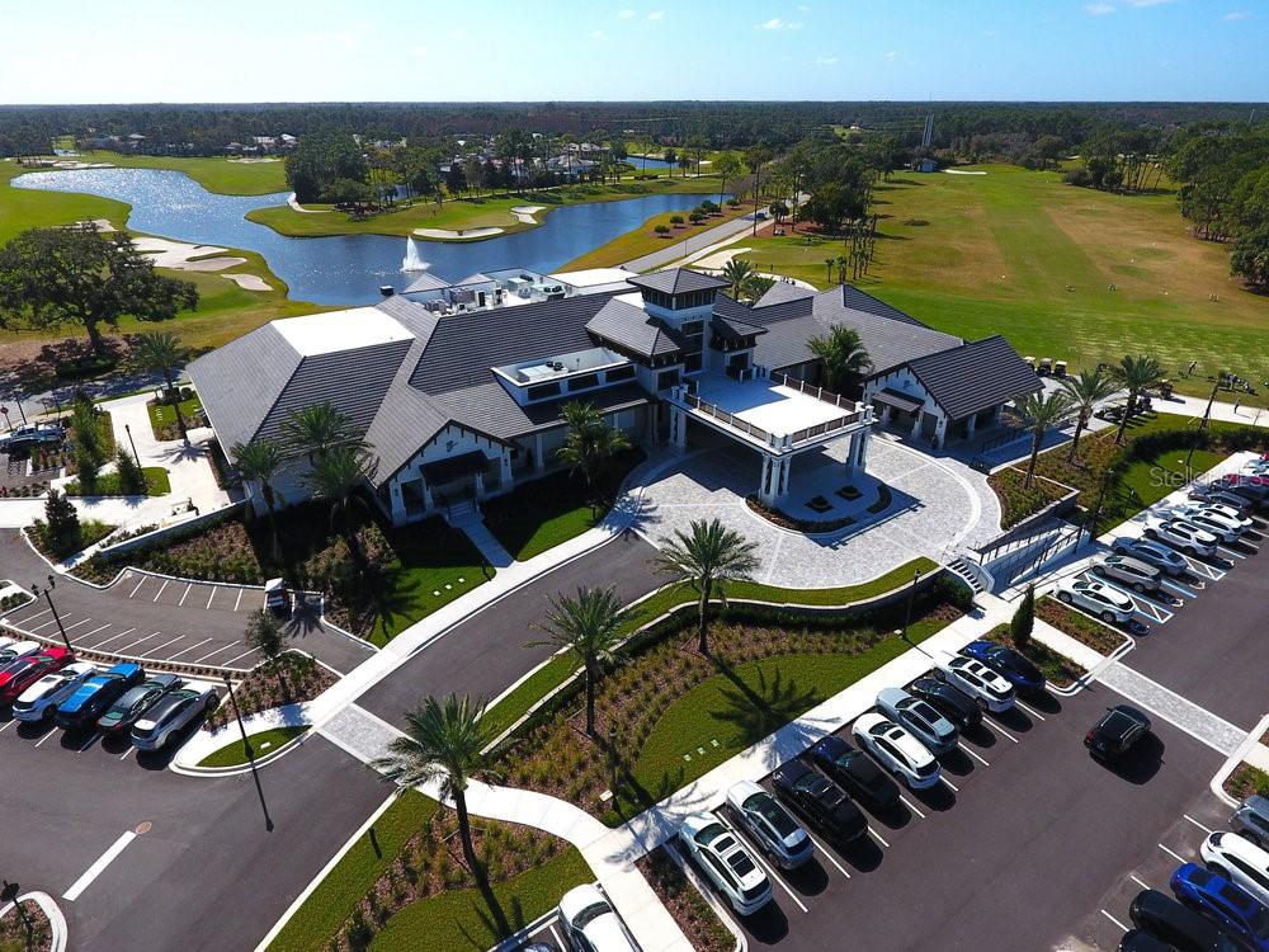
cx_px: 634
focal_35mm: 20
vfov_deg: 66.0
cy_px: 476
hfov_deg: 81.7
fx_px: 733
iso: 100
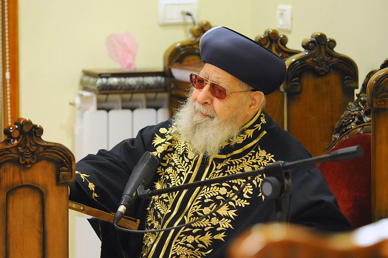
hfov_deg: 10.2
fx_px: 2180
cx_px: 194
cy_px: 129
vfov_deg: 6.8
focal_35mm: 202
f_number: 2.8
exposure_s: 1/50
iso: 1000
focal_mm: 135
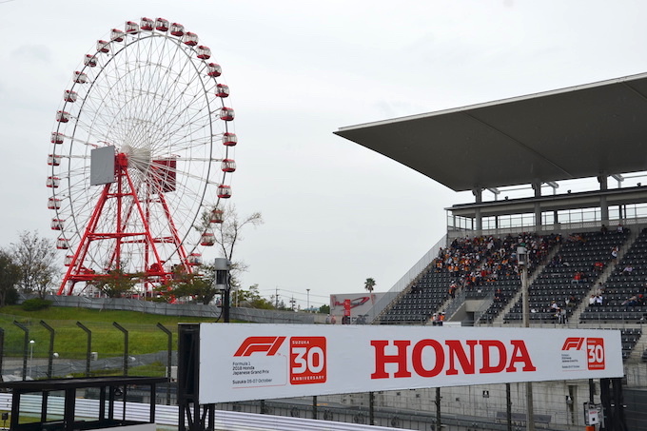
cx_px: 324
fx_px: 943
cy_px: 216
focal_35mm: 52
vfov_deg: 25.7
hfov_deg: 37.9
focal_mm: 35
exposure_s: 1/250
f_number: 8
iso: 140
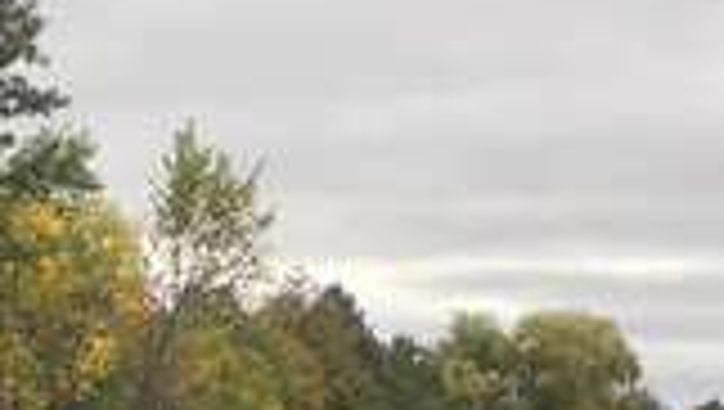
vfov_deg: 7.1
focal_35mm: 157
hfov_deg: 13.7
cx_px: 252
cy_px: 1104
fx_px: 3018
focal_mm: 4.15
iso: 25
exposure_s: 1/289
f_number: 2.2
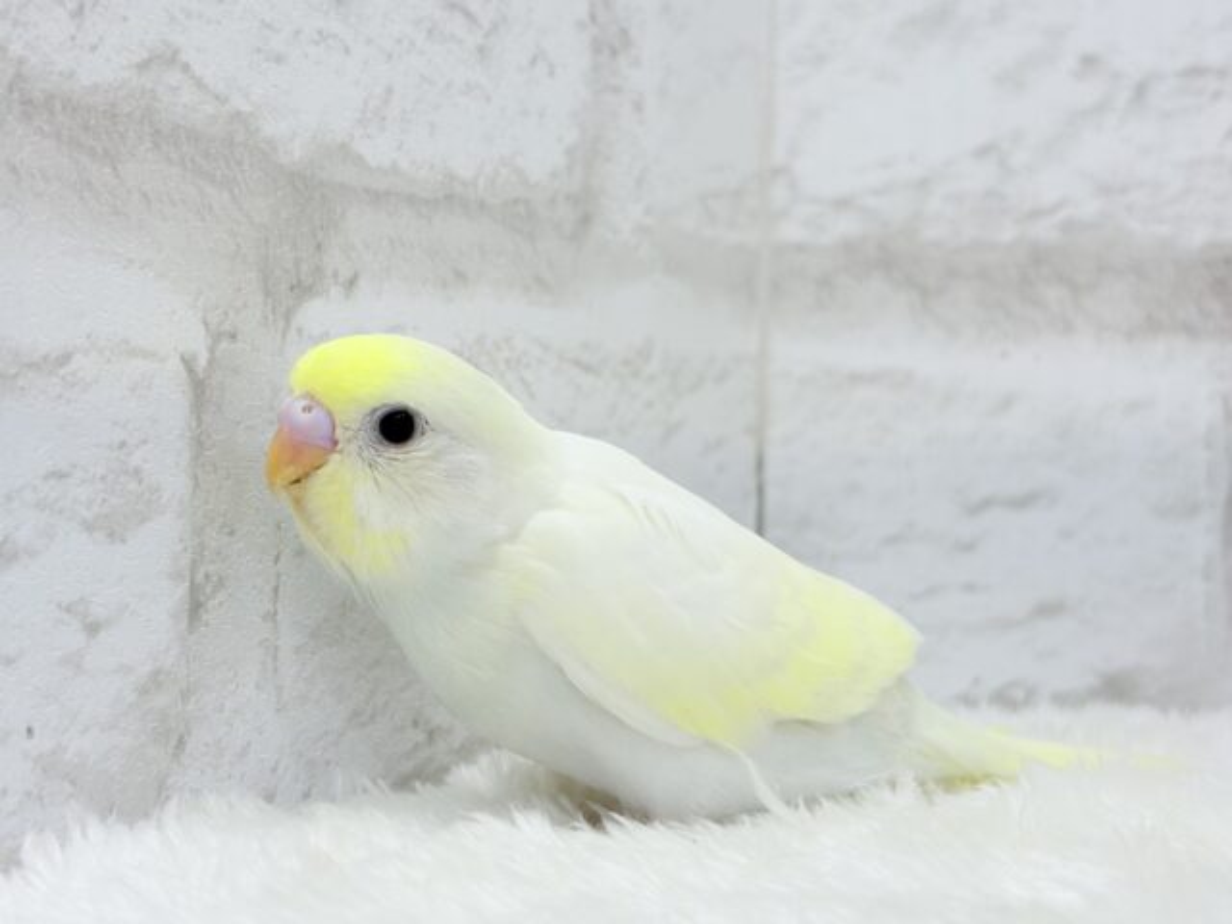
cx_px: 616
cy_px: 462
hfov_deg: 36.8
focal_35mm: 52
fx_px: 1851
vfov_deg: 28.0
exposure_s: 1/100
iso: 40
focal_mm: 5.96
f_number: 1.6
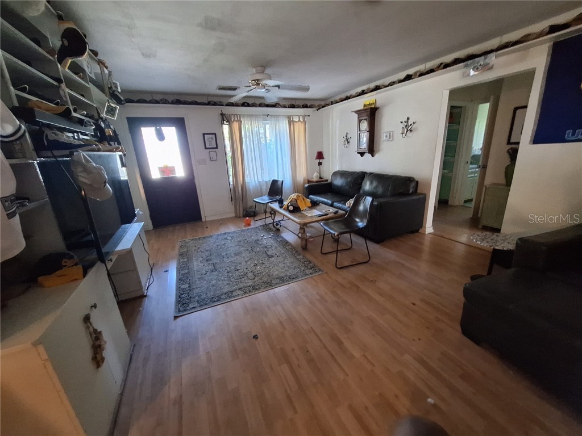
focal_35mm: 13
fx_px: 219
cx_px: 291
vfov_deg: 89.9
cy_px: 218
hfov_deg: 106.2
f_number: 2.2
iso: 640
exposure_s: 1/20
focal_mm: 1.74
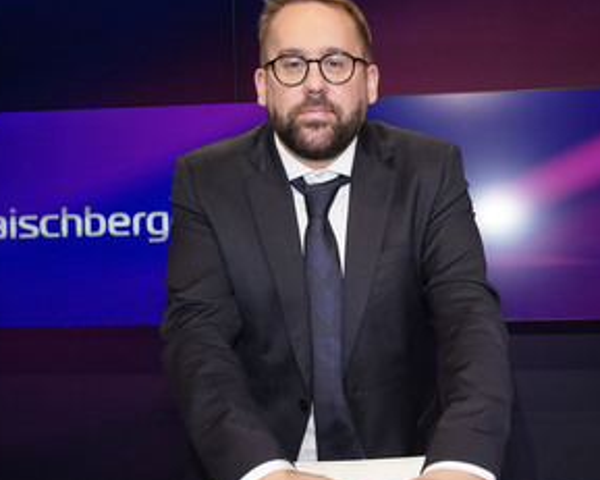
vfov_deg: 36.5
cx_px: 337
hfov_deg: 44.7
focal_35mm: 41
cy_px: 258
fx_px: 728
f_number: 5
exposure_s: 1/160
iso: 2000
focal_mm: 28
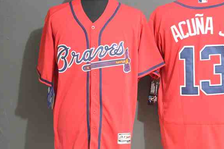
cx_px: 140
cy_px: 68
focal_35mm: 94
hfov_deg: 21.7
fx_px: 582
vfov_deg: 14.5
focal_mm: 45
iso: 4000
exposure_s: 1/10
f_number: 5
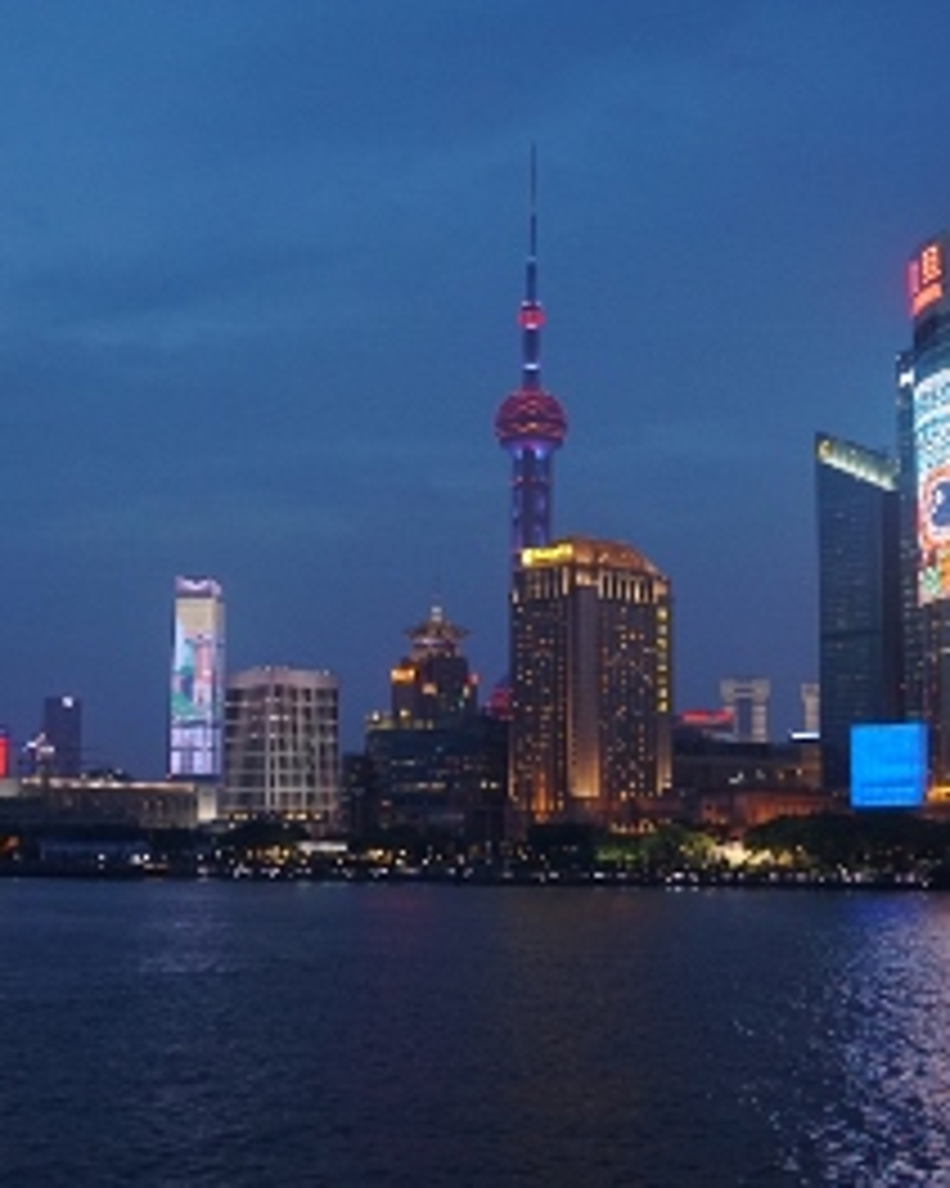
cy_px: 592
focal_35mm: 47
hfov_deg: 32.0
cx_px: 581
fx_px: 1653
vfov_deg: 39.6
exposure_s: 1/60
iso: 1250
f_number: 4
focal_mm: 22
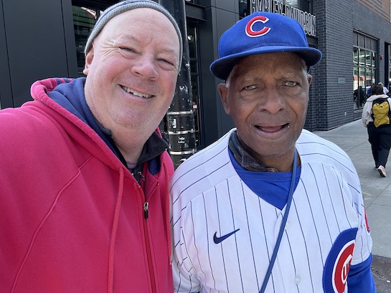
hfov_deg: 65.0
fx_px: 305
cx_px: 225
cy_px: 124
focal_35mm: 27
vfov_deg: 51.2
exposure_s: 1/294
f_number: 1.9
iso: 25
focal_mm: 2.69
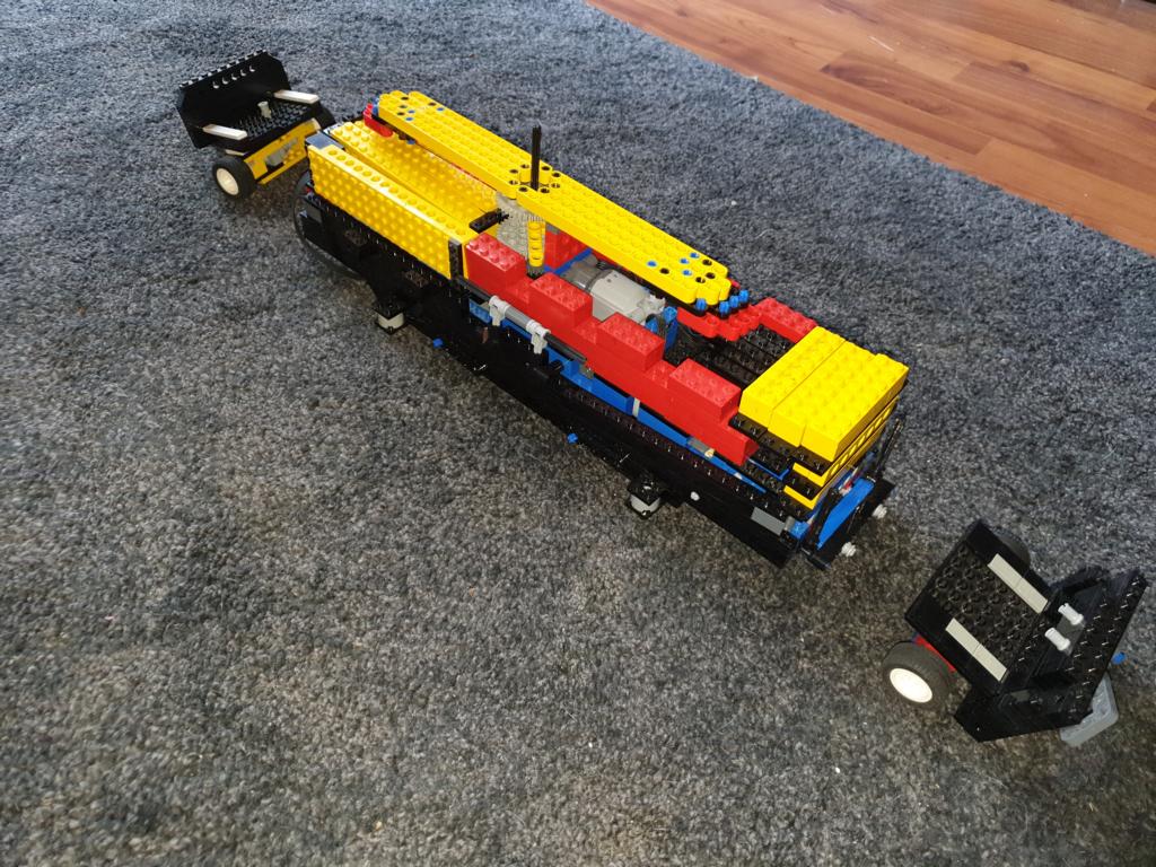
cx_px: 578
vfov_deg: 53.1
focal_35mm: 26
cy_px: 434
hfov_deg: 67.3
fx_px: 868
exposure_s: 1/24
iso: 100
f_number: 1.5
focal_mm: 4.3
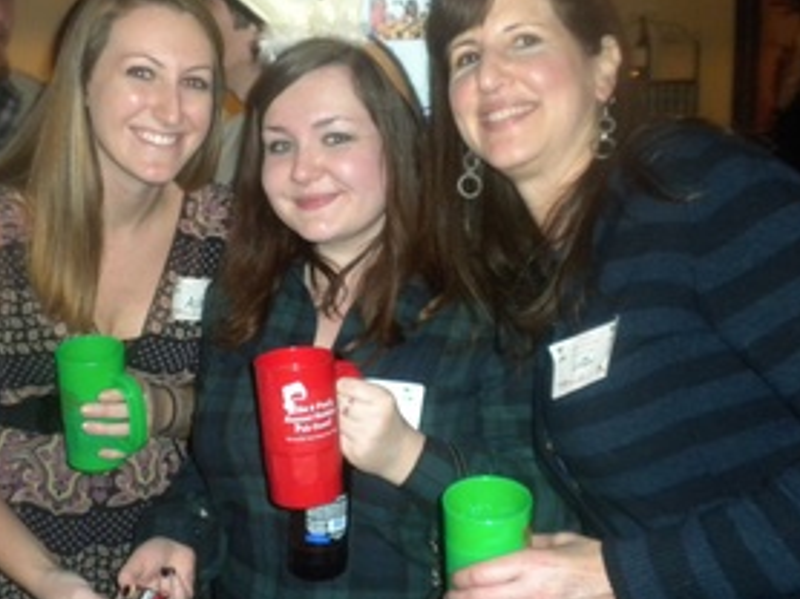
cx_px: 341
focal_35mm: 52
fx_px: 1201
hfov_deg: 36.8
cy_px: 258
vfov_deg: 28.0
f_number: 3.5
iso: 400
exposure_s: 1/30
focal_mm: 6.6
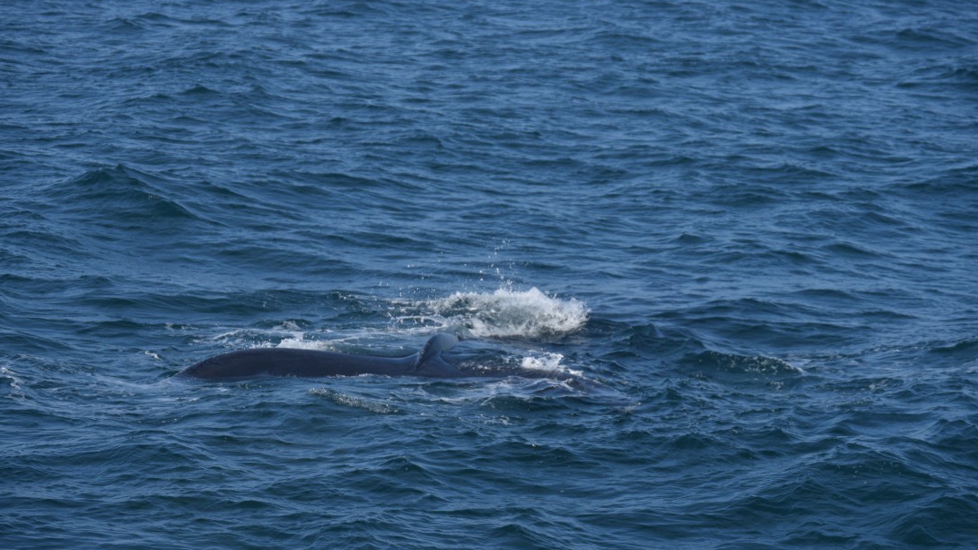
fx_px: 4097
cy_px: 304
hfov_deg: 13.6
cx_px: 487
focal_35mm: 158
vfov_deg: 7.7
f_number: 5.6
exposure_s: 1/1600
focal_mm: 100
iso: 200
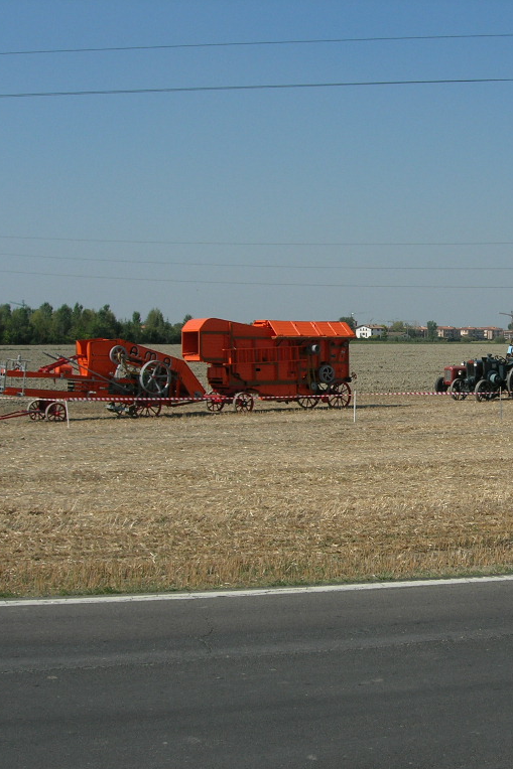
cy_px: 383
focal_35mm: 53
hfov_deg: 24.7
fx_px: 1133
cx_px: 471
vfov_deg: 37.5
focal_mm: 7.8
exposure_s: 1/847
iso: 64
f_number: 4.8
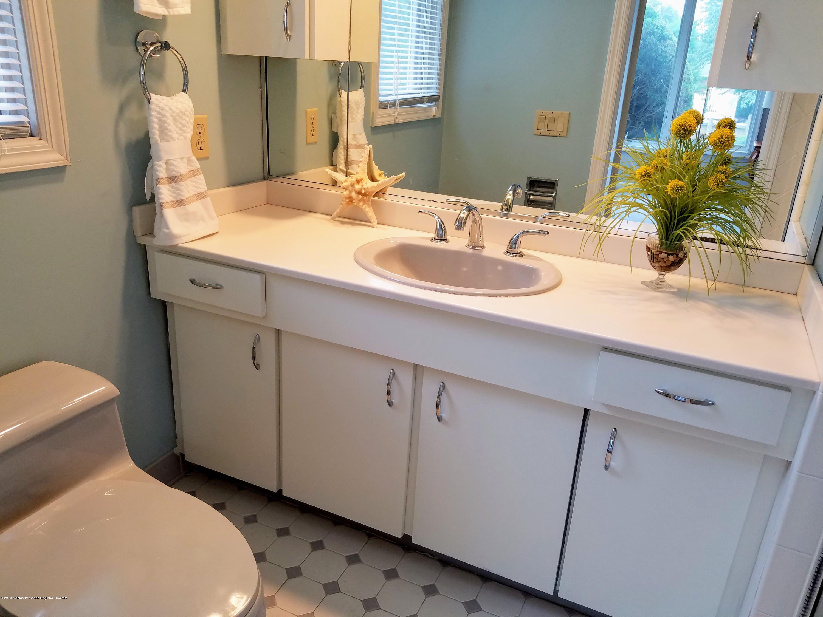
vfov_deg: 53.1
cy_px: 308
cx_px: 412
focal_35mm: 26
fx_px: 618
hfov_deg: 67.3
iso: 80
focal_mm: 4.2
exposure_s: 1/60
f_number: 1.7
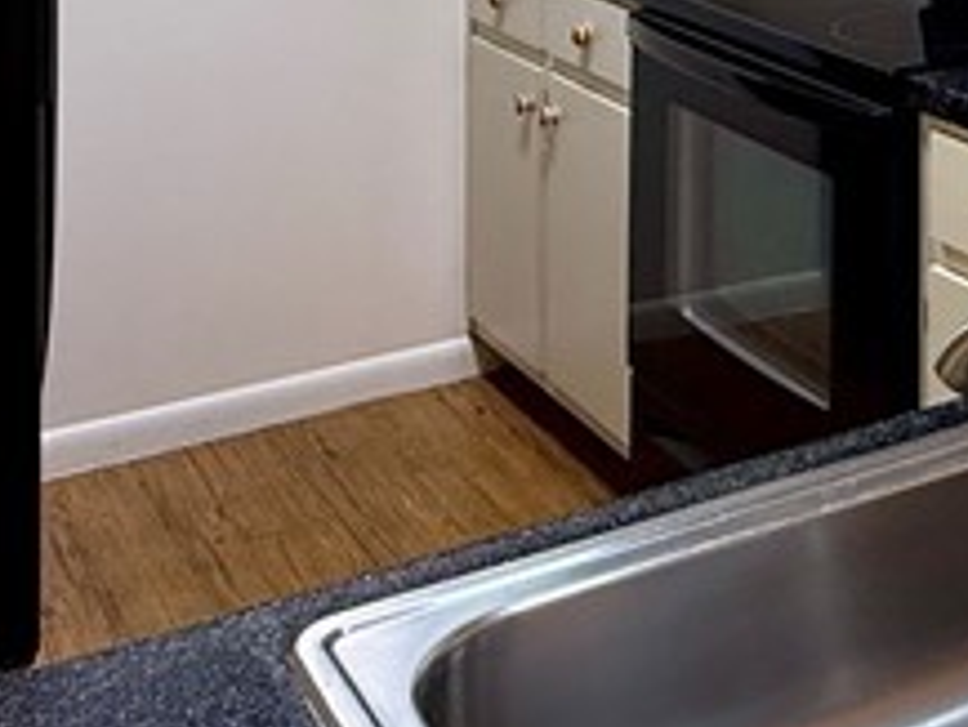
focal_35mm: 66
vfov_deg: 19.4
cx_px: 928
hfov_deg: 27.9
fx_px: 1847
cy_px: -375
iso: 100
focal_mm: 2.22
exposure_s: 1/62
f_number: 2.2
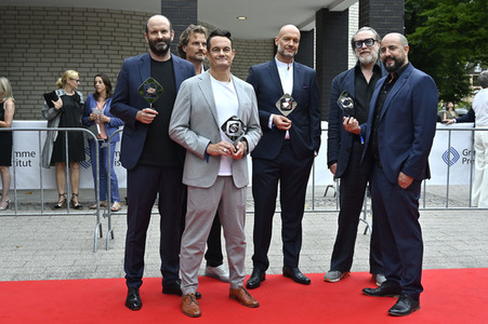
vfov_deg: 32.6
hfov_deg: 47.4
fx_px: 555
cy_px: 162
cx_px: 244
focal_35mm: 41
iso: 1600
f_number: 5.6
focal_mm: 41
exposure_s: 1/500
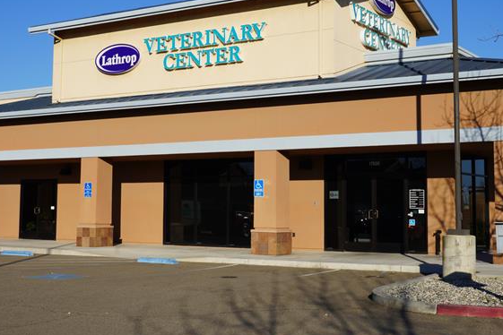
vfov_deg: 23.7
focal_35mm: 57
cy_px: 130
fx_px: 796
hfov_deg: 35.1
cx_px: 251
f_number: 14
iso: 100
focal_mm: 32
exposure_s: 1/125
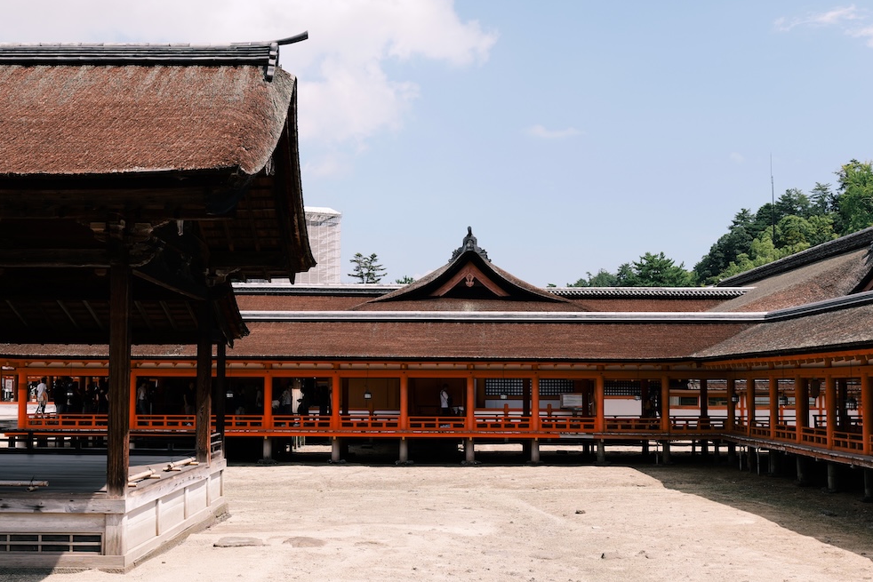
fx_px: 1067
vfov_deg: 30.5
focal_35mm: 44
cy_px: 337
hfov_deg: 44.5
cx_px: 419
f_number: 7.1
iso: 100
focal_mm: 36
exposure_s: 1/250
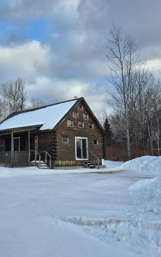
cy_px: 125
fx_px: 246
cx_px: 44
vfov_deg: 55.3
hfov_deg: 35.6
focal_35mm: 35
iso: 25
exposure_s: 1/690
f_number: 1.8
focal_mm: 5.4
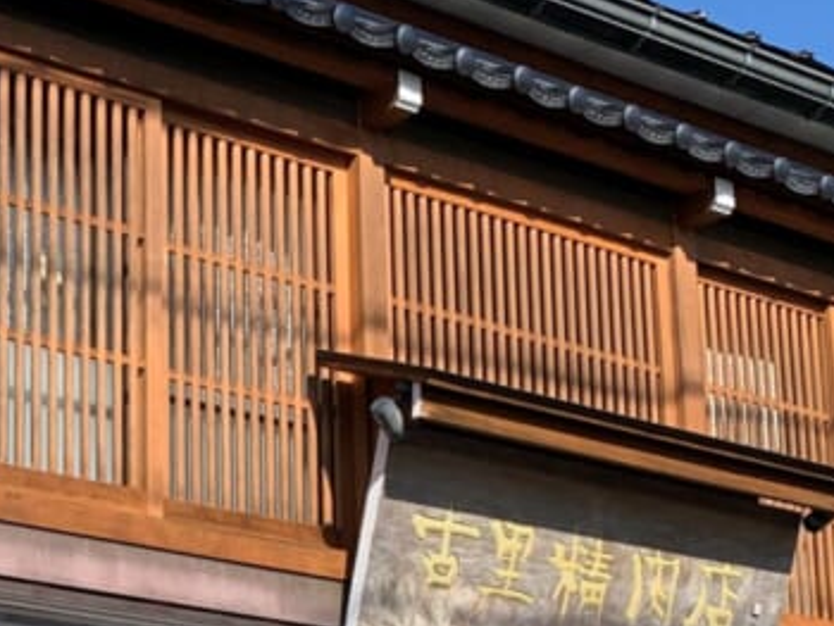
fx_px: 1832
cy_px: 747
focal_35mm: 76
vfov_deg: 18.4
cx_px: -26
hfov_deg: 24.3
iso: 25
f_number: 1.8
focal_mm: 4.25
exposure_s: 1/1880
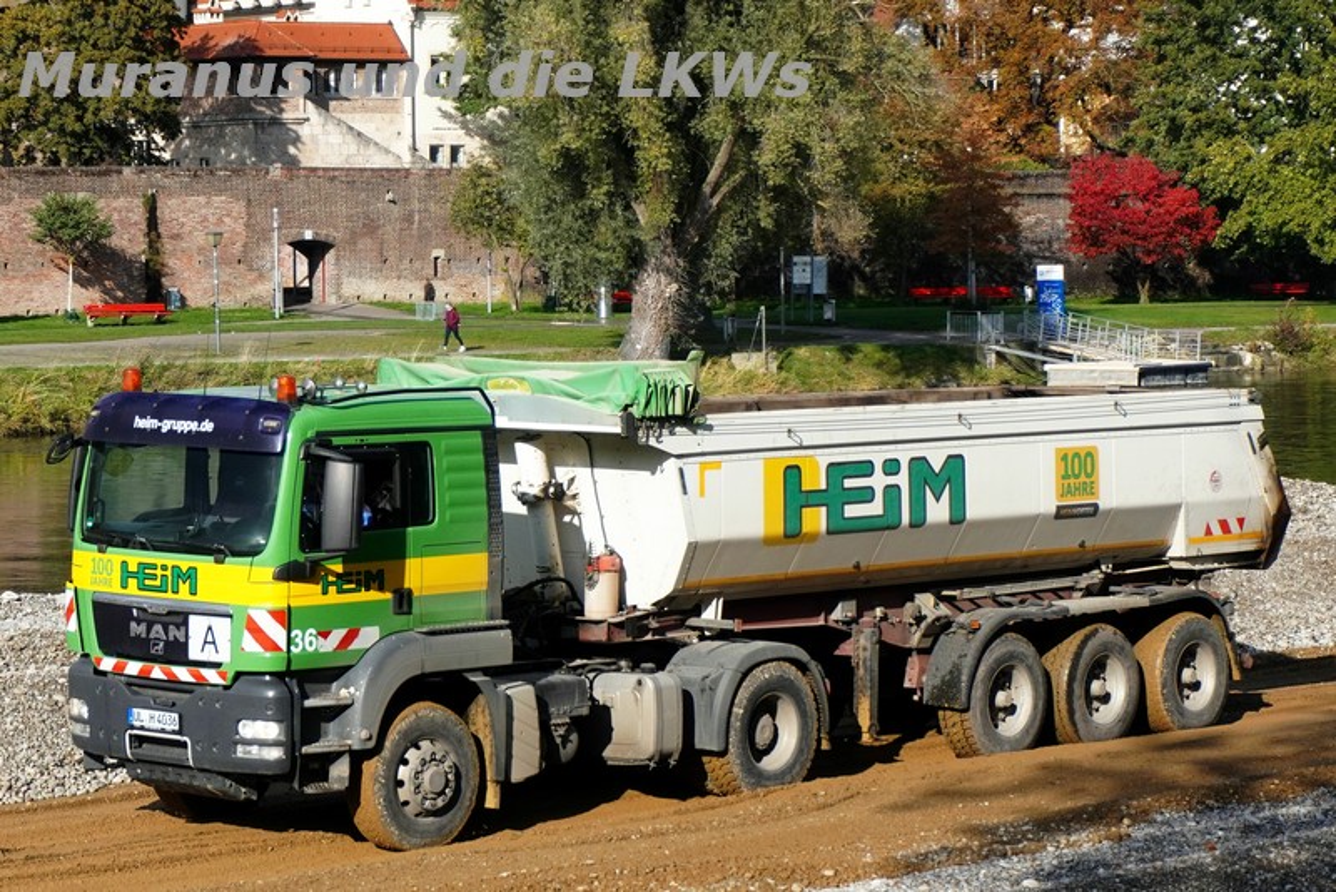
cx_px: 668
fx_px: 2784
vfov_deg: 18.2
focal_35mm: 75
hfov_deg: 27.0
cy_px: 446
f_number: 5.6
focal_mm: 50
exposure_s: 1/4000
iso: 640
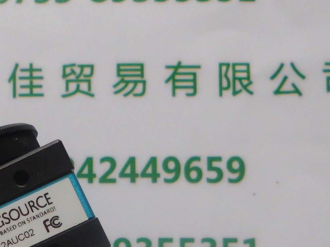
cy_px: 253
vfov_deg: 20.8
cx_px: 37
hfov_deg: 27.6
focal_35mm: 68
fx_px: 648
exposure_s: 1/152
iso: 100
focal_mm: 4.6
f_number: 3.2
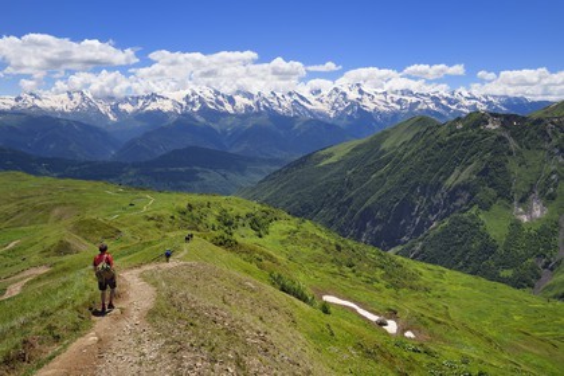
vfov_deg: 43.6
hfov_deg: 61.9
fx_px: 470
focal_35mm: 30
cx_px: 282
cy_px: 188
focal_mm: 30
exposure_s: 1/320
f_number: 11
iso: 200
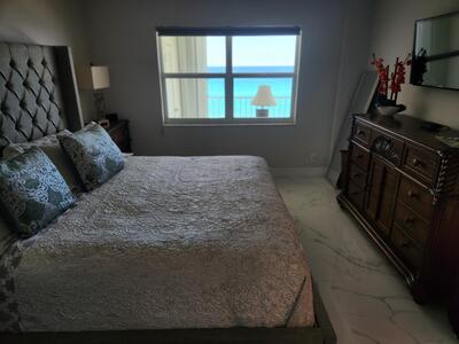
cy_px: 172
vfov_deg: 58.9
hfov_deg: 73.9
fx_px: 305
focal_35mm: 23
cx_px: 230
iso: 20
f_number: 1.8
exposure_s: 1/120
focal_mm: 5.4
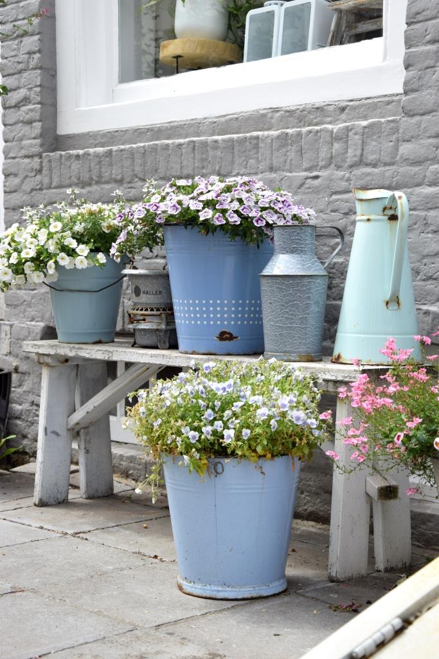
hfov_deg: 18.9
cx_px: 220
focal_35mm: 72
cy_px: 330
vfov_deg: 28.1
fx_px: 1316
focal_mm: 48
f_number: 7.1
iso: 160
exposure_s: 1/250
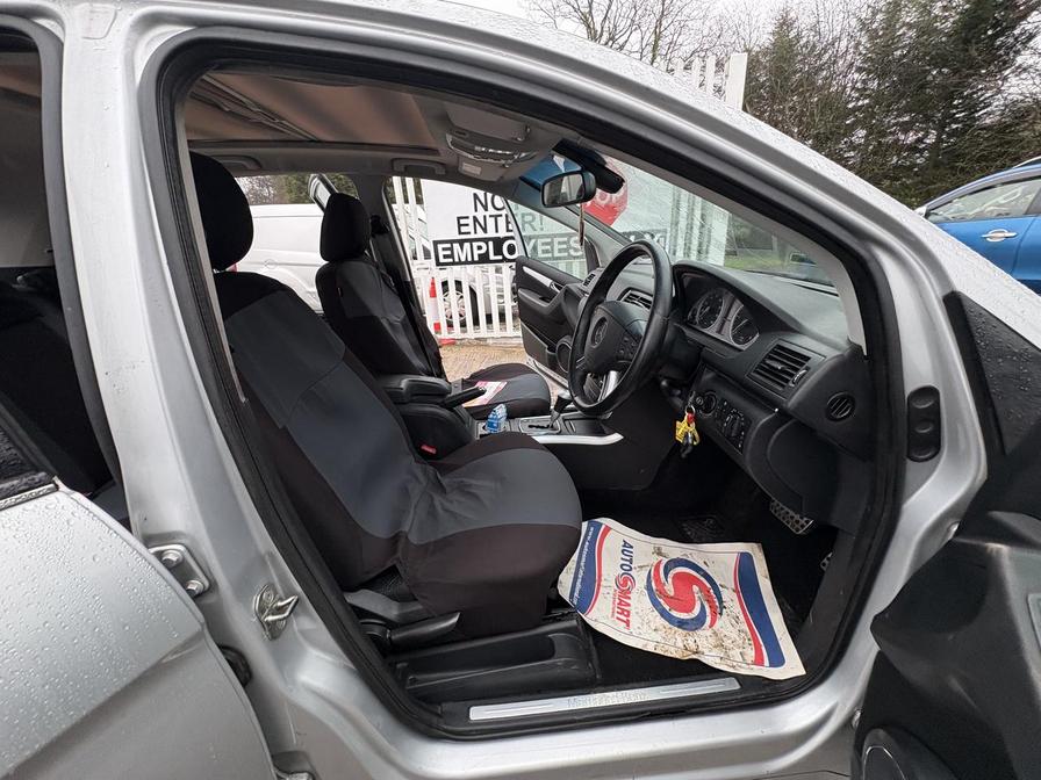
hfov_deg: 102.1
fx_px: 421
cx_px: 520
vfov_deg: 85.7
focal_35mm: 14
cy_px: 390
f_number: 2.2
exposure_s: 1/77
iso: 250
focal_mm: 2.22
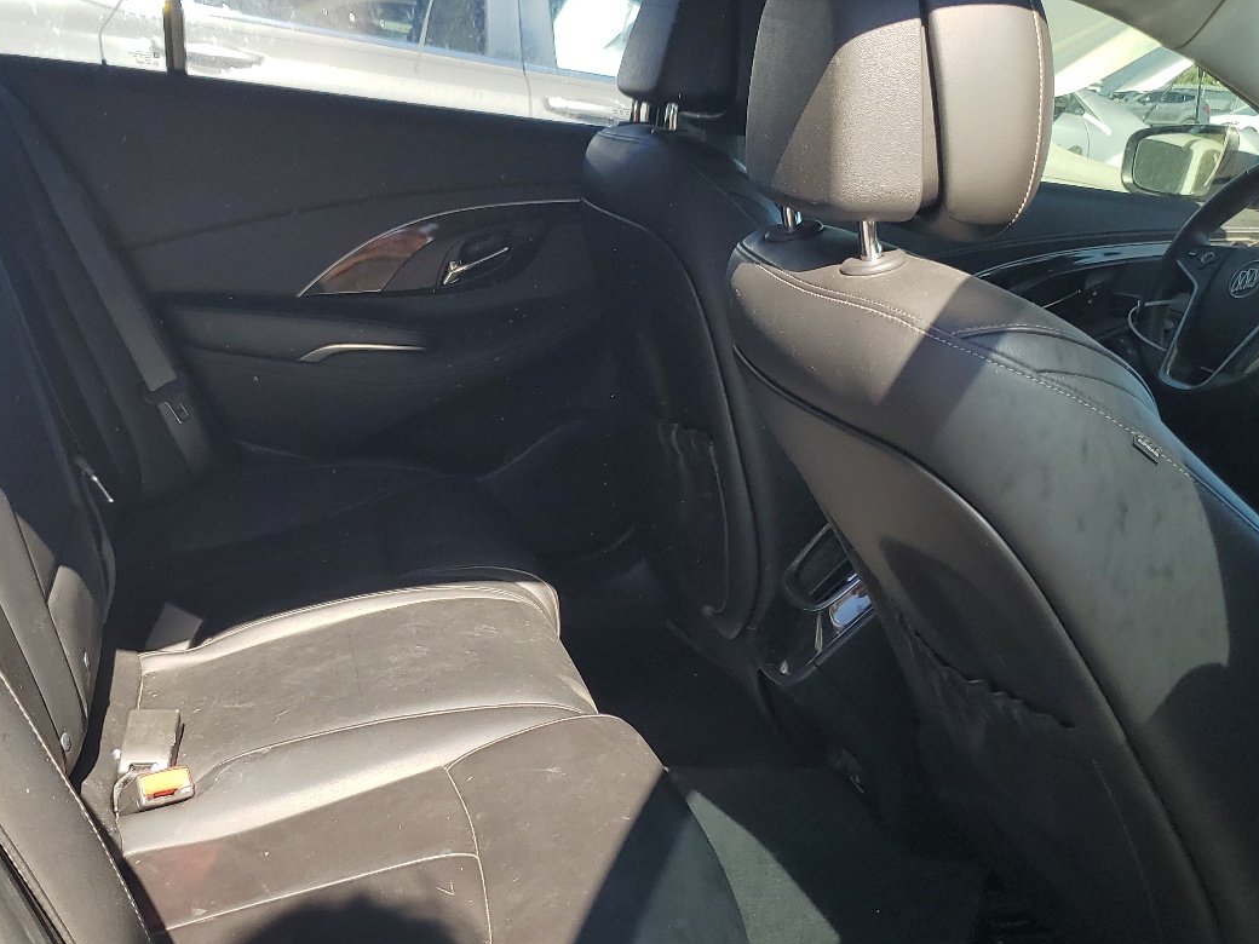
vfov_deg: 36.0
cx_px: 475
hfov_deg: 46.4
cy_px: 473
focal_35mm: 40
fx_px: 1455
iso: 50
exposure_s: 1/588
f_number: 1.5
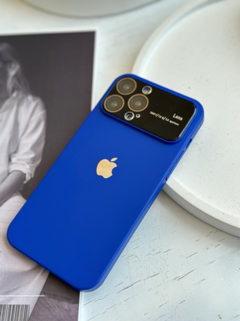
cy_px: 160
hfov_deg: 30.3
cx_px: 120
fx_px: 444
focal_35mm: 48
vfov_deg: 39.7
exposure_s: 1/422
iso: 80
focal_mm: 6.86
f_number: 1.78
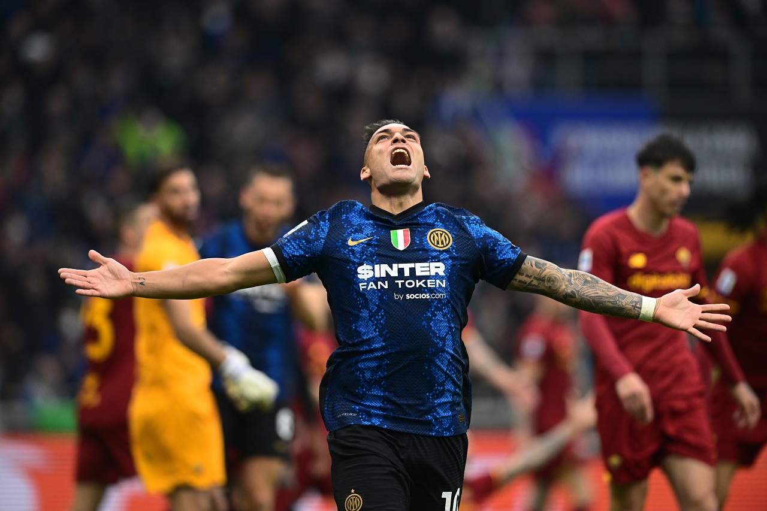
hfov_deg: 5.2
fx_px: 8521
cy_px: 256
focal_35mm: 400
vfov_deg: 3.4
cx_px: 384
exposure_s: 1/1600
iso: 2000
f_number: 3.5
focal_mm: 400
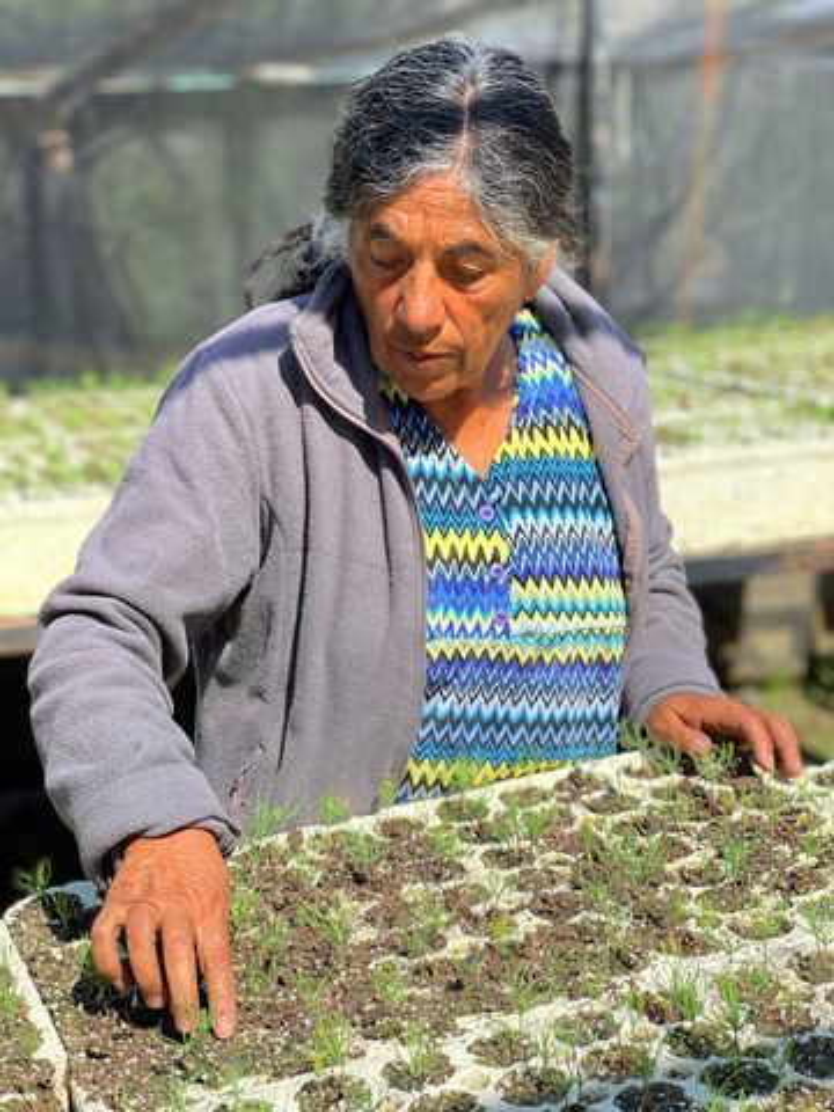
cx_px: 417
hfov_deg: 22.9
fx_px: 2056
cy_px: 556
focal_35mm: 64
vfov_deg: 30.3
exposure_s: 1/167
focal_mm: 7.5
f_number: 2.2
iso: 25
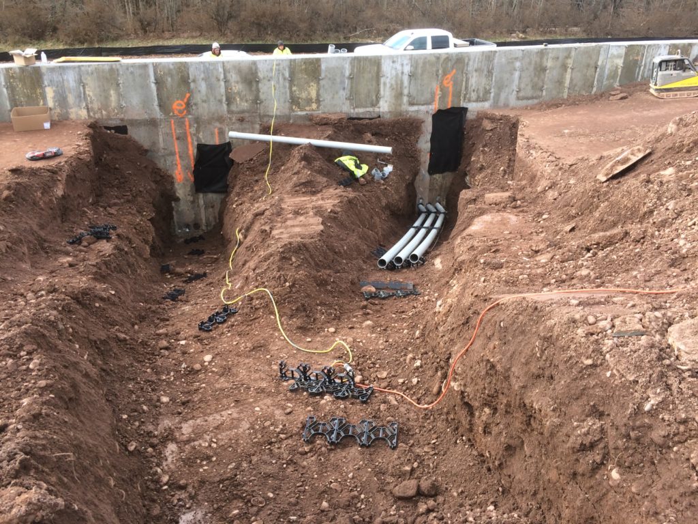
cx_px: 349
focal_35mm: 29
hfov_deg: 61.7
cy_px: 262
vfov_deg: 48.2
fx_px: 585
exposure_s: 1/186
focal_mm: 4.15
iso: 32
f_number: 2.2
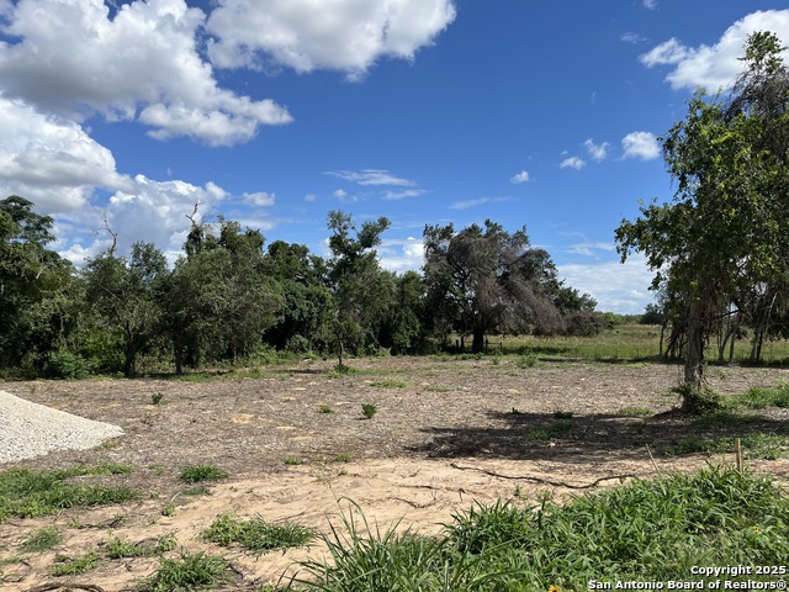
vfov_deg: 53.1
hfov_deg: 67.3
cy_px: 296
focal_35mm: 26
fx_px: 593
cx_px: 394
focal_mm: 5.1
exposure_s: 1/4484
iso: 50
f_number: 1.6
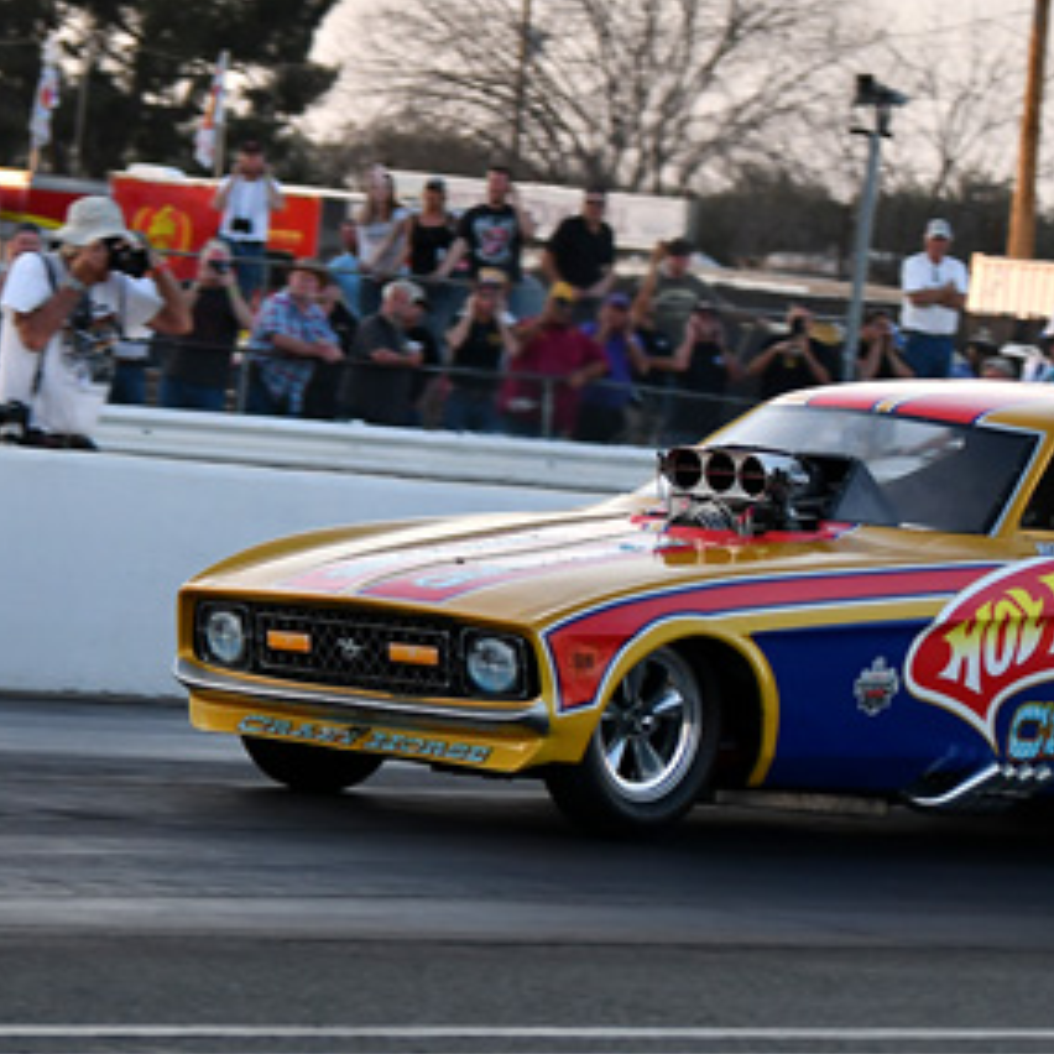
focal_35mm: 157
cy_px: 605
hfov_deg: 11.1
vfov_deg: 11.1
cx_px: 906
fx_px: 5408
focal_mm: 70
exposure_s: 1/1000
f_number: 2.8
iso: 320
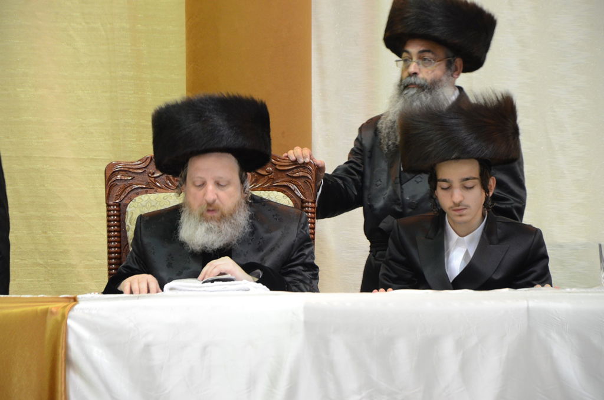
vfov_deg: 8.7
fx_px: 2637
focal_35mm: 158
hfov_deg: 13.1
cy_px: 200
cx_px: 302
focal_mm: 105
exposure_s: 1/20
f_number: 5.6
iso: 1600
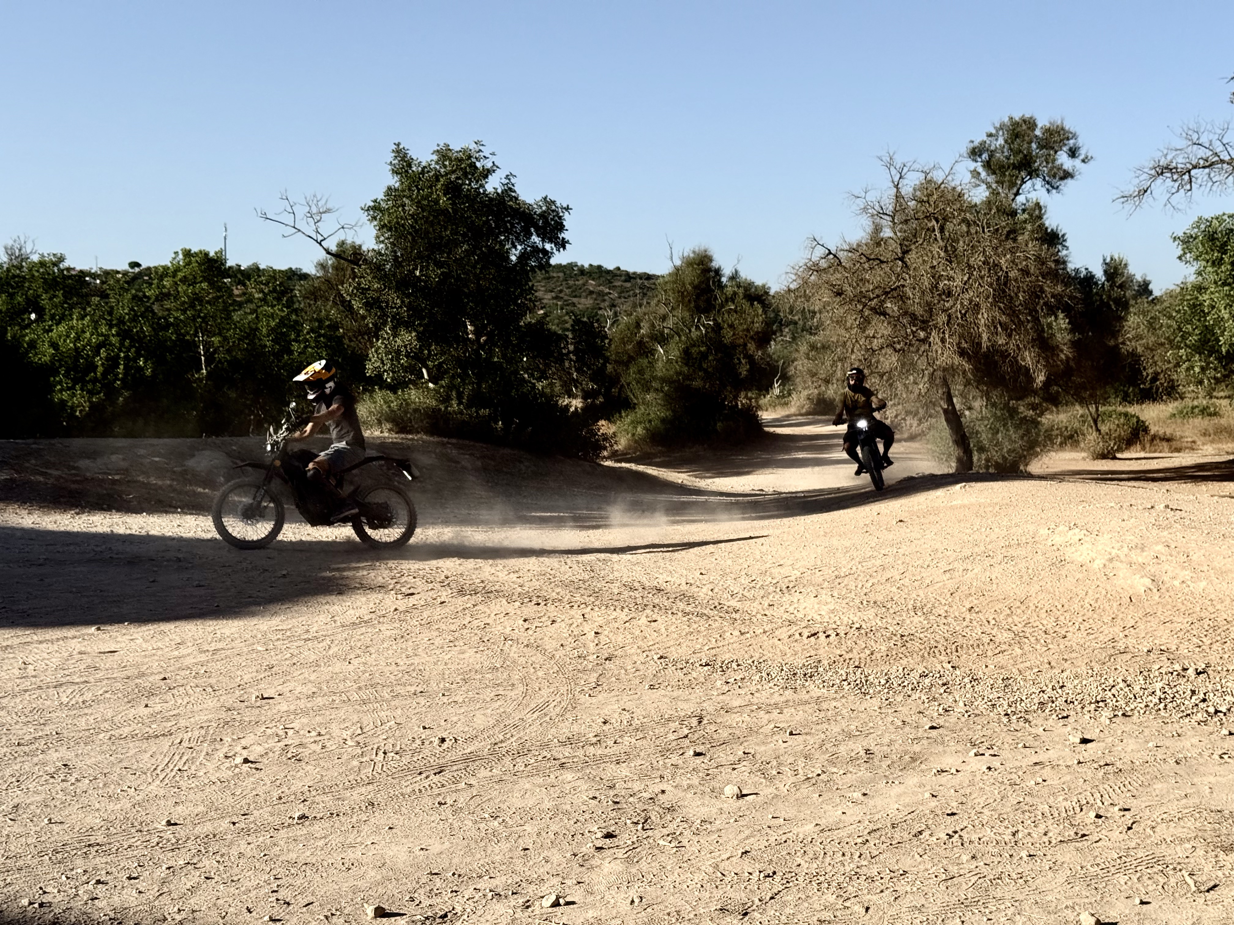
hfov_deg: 39.7
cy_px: 462
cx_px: 617
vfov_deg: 30.3
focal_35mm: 48
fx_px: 1711
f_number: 1.78
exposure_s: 1/5587
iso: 80
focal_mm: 6.76
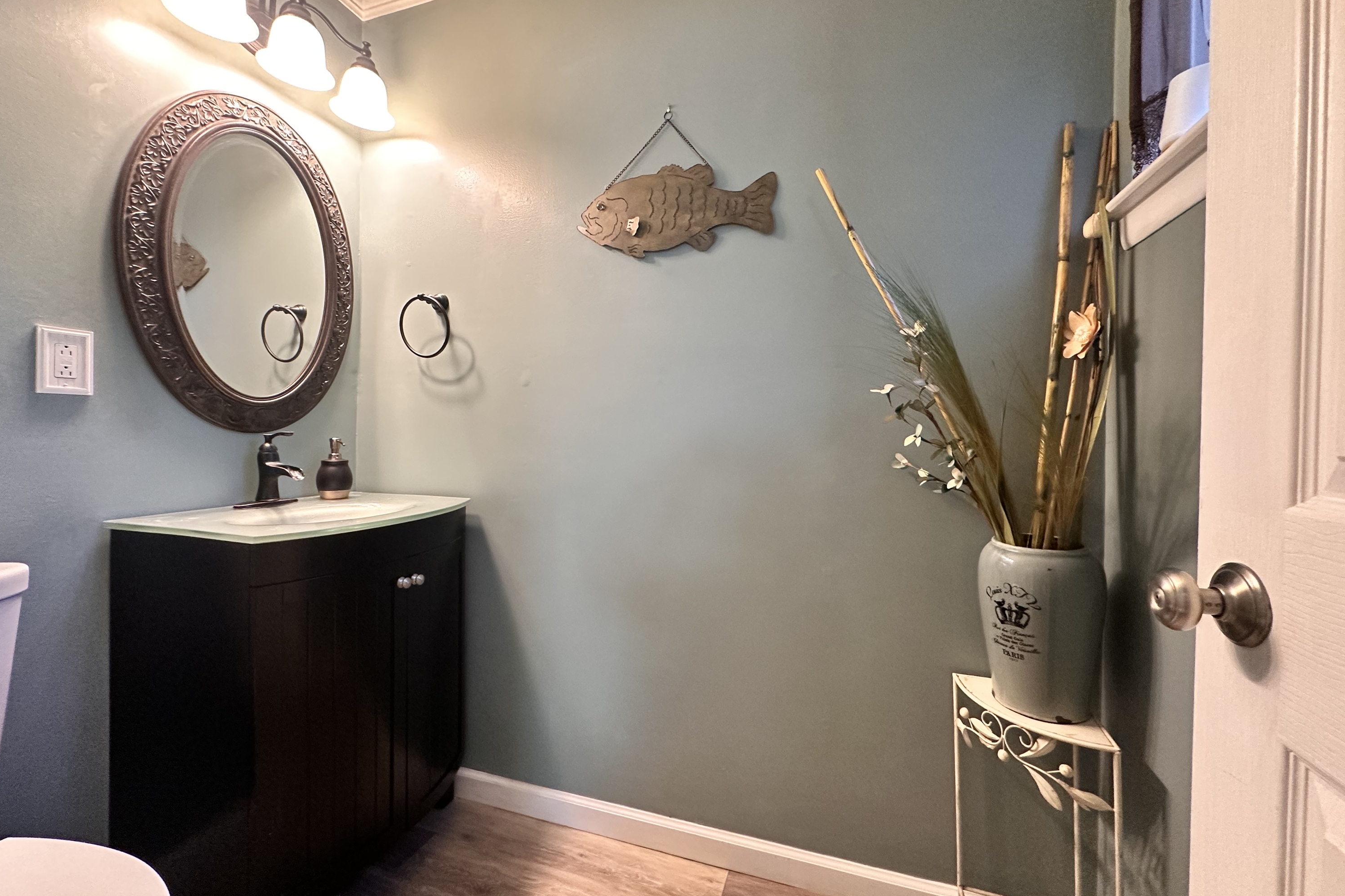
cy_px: 430
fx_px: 560
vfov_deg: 77.3
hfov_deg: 100.4
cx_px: 667
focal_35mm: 15
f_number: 2.2
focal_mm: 2.22
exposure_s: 1/60
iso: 400
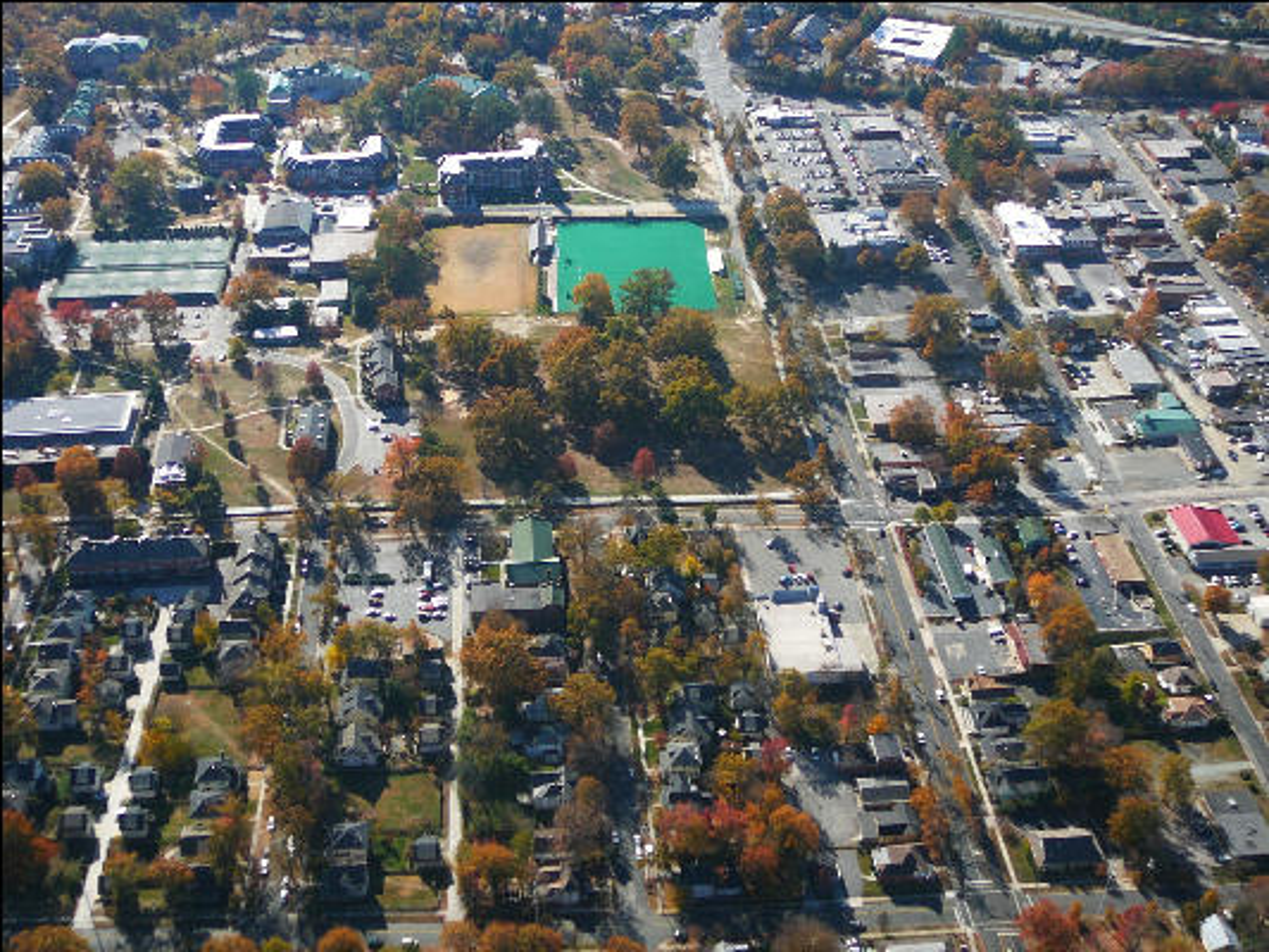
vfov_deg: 33.6
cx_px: 634
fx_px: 1577
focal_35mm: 43
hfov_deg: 43.8
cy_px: 476
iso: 80
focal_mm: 6.4
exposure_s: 1/400
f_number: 3.2
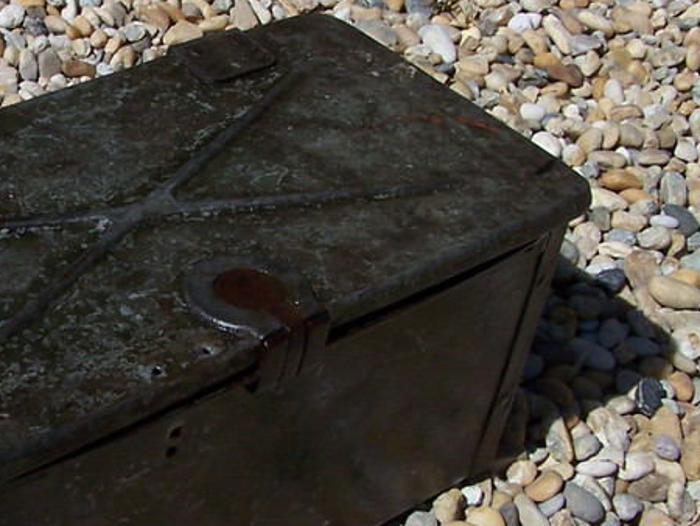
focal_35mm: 90
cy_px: 302
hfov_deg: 21.4
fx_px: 1821
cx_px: 122
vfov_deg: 16.4
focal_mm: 6.3
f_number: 5.6
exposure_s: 1/750
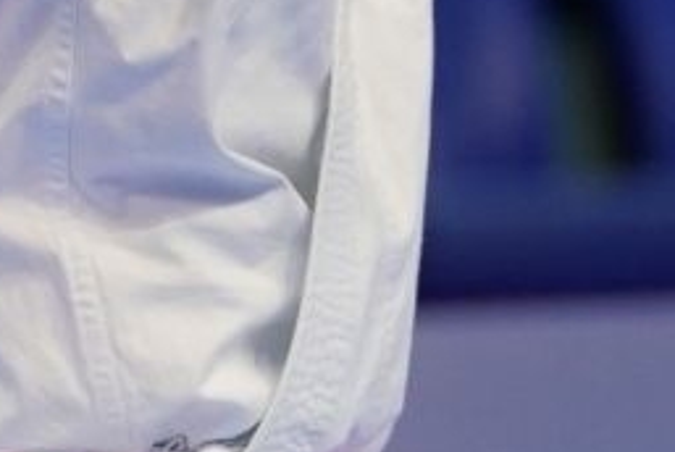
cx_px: 307
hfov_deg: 1.6
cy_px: 465
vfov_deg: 1.1
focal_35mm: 1301
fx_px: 24421
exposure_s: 1/500
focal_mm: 186
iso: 1600
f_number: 2.8
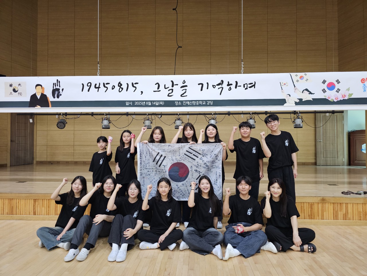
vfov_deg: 58.9
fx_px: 244
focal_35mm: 23
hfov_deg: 73.9
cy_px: 138
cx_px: 184
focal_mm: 6.3
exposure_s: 1/120
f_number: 1.7
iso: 400
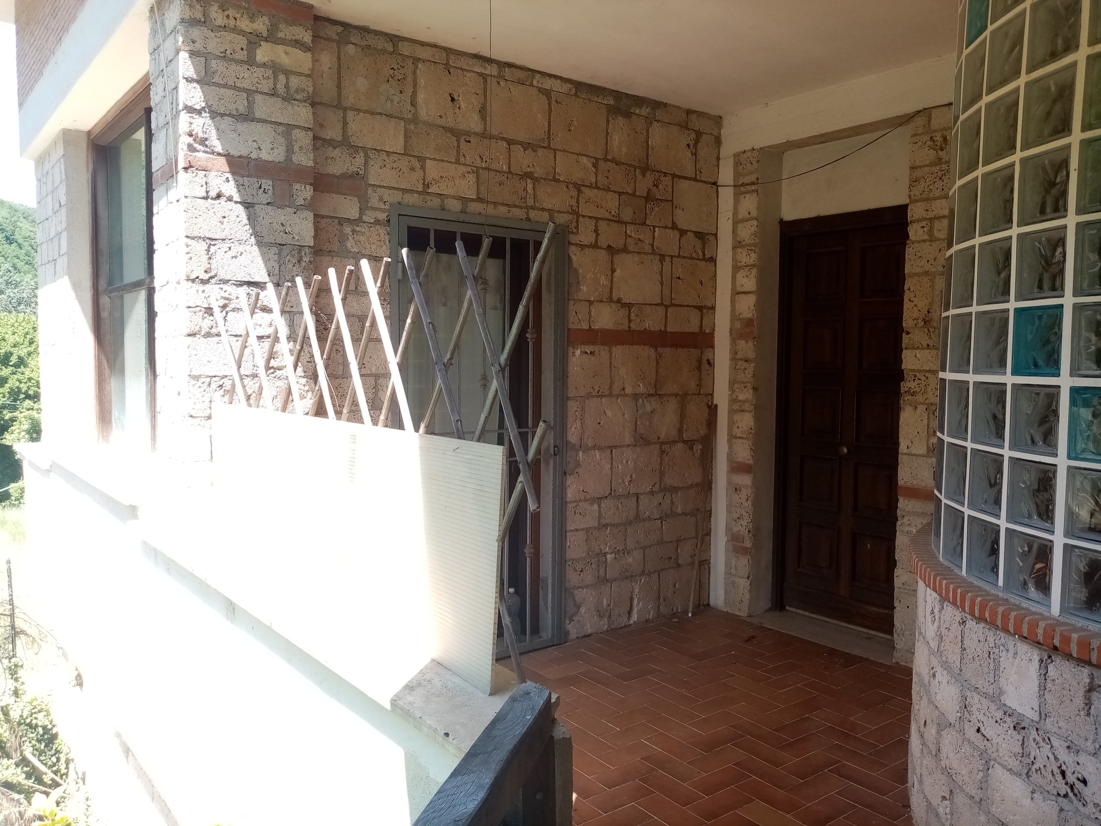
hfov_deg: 67.3
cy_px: 413
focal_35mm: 26
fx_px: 827
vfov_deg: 53.1
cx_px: 550
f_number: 1.8
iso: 100
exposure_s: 1/215
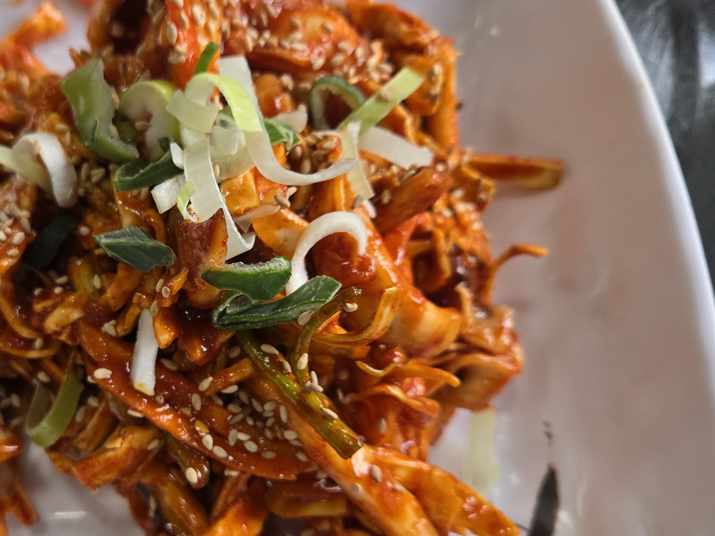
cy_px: 328
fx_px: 847
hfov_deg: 44.5
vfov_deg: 35.0
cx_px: 192
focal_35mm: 41
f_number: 1.8
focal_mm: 5.4
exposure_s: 1/508
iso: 125
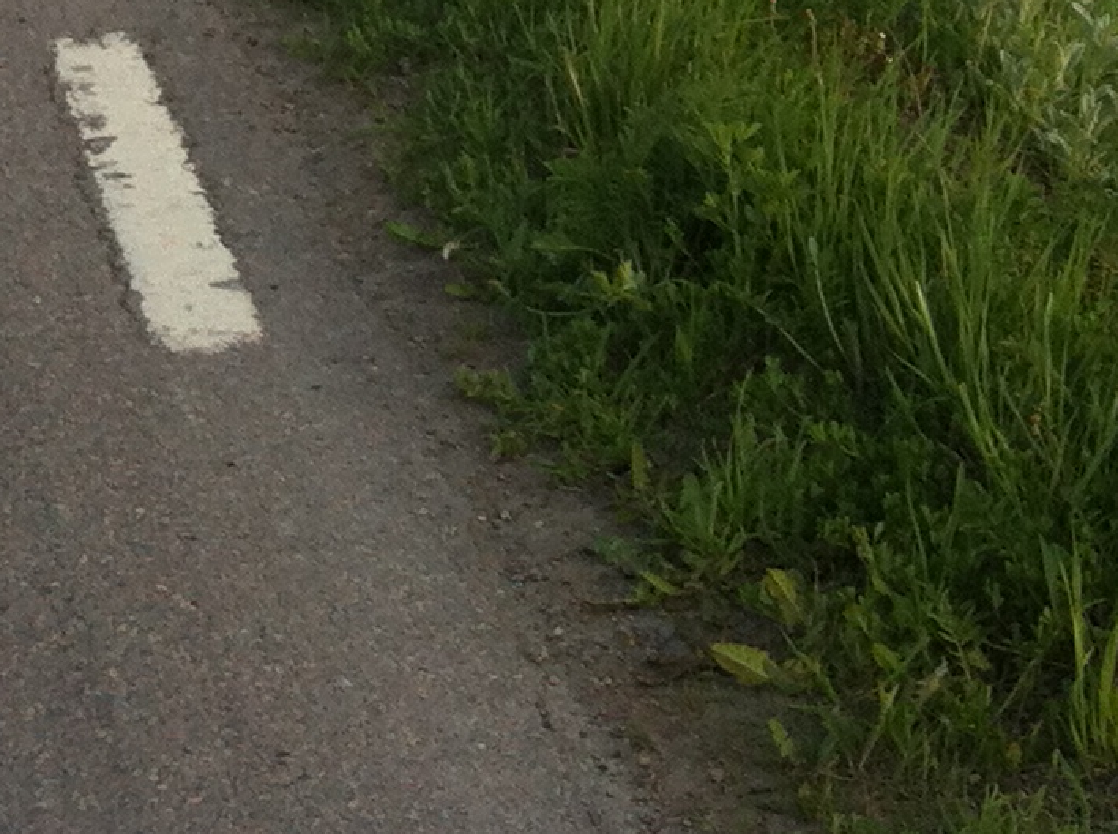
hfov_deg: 15.1
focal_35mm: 128
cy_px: -586
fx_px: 4126
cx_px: 1195
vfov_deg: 10.9
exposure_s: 1/201
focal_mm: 3.85
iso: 80
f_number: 2.8
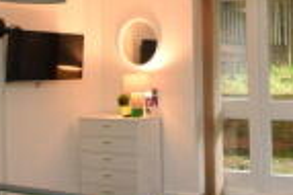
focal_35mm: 50
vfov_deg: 26.7
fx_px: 406
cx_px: 291
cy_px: 58
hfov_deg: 35.9
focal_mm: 10
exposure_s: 1/50
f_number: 7.1
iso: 1600
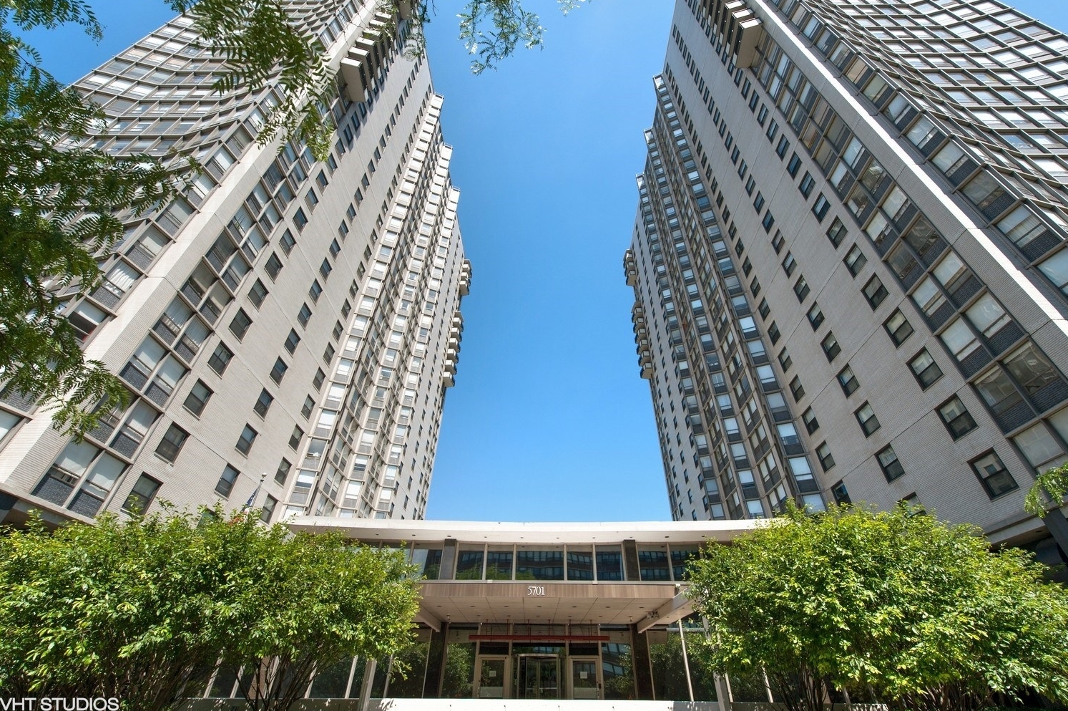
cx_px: 543
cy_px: 340
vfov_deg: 77.2
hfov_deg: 100.4
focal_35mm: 15
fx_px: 445
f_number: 8
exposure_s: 1/640
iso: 200
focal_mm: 14
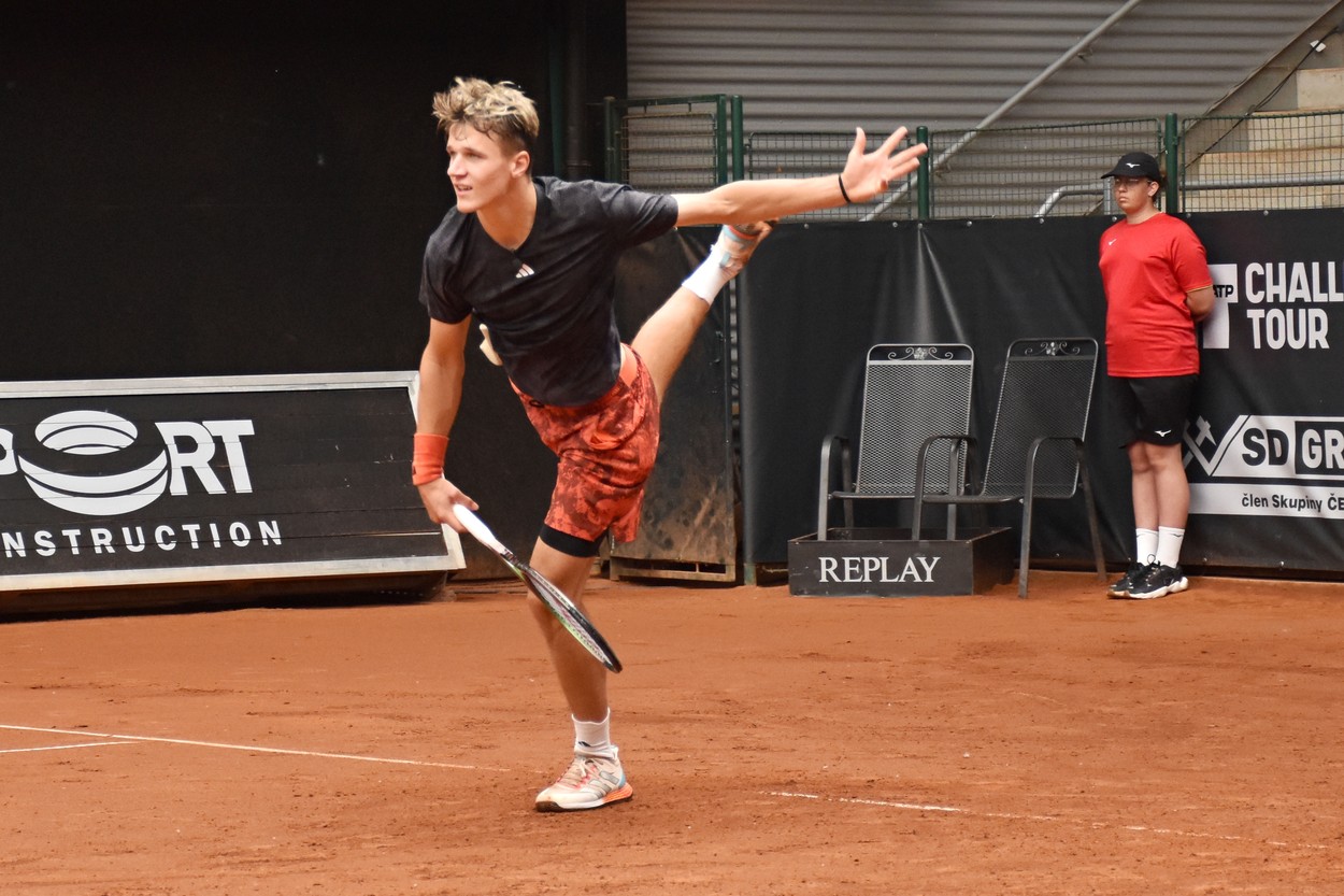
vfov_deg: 15.2
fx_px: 3359
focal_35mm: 90
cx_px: 672
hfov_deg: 22.6
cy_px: 448
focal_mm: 60
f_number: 5
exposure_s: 1/500
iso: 1250
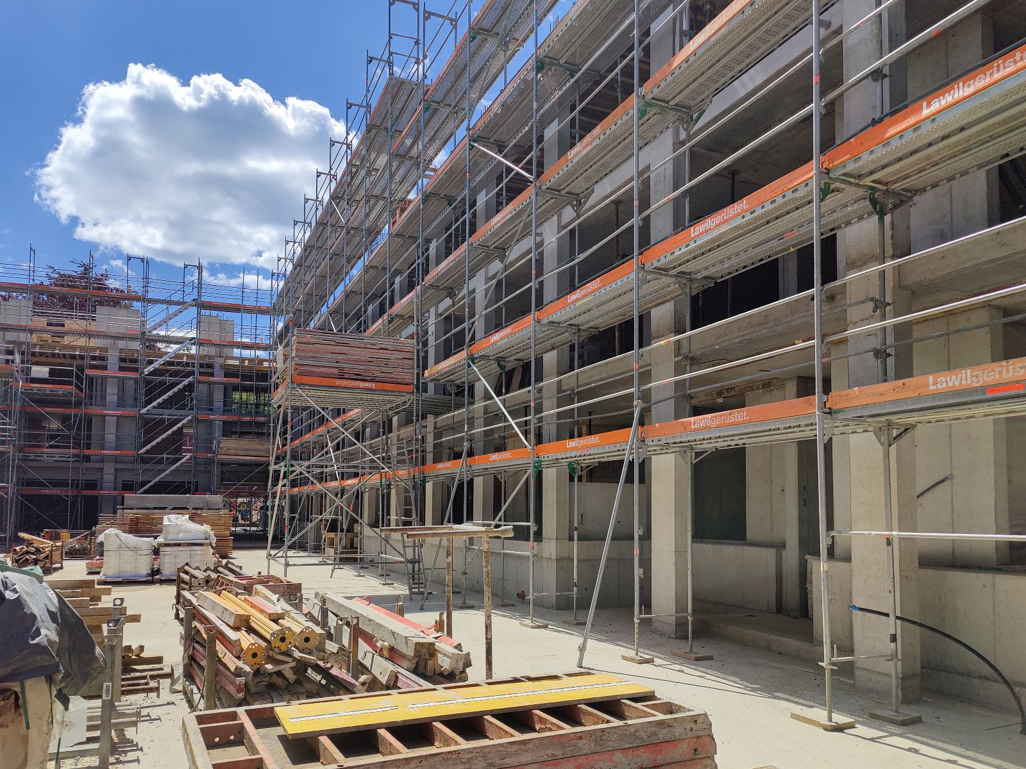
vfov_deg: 58.9
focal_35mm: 23
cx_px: 513
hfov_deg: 73.9
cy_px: 384
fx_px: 682
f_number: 1.8
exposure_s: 1/5218
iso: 50
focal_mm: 6.06
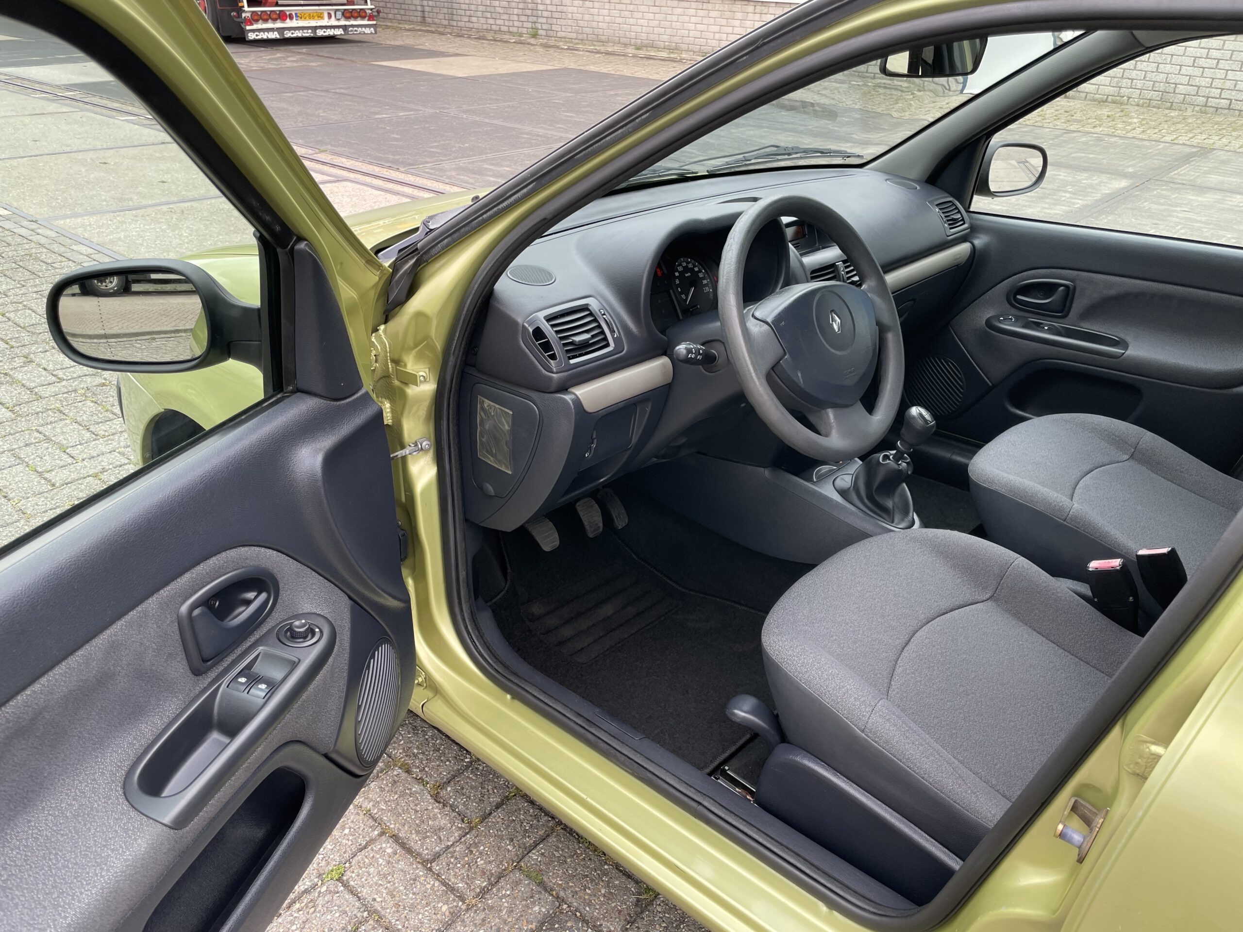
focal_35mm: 26
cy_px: 466
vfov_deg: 53.1
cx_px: 622
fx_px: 934
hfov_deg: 67.3
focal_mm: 4.2
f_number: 1.6
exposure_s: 1/266
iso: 32
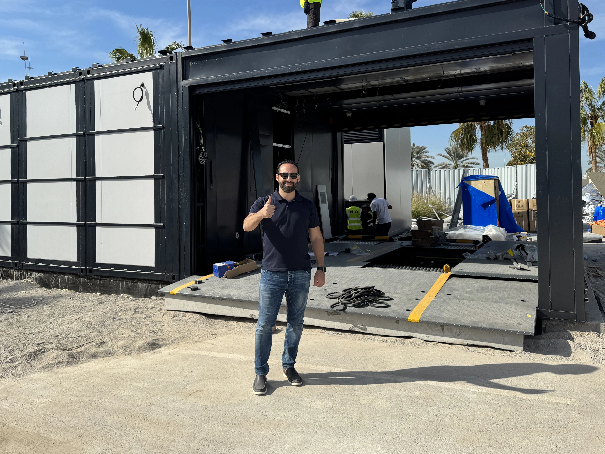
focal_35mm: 29
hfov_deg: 61.5
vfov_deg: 48.0
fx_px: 507
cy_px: 187
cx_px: 270
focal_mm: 6.76
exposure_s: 1/5814
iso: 80
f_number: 1.78
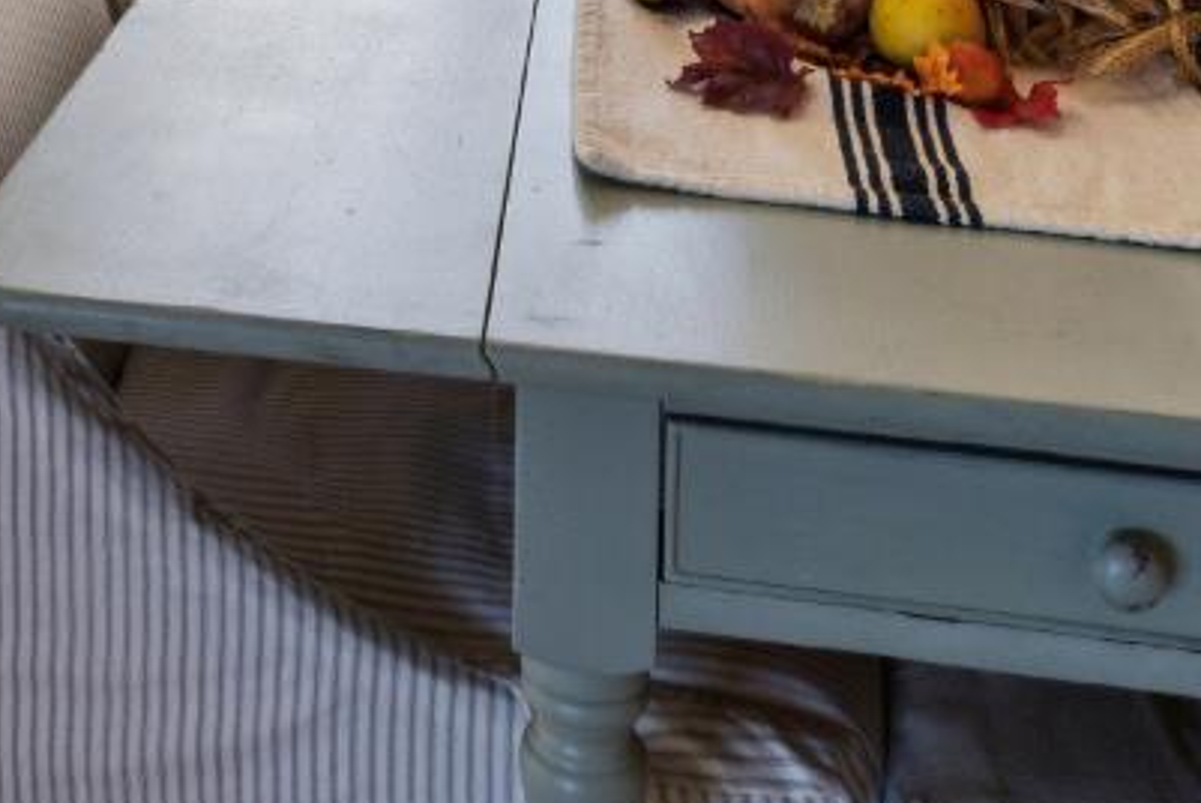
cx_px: 141
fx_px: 2370
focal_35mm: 71
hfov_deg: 27.5
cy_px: -674
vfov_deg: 16.0
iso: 320
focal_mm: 19
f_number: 11
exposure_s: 1/40
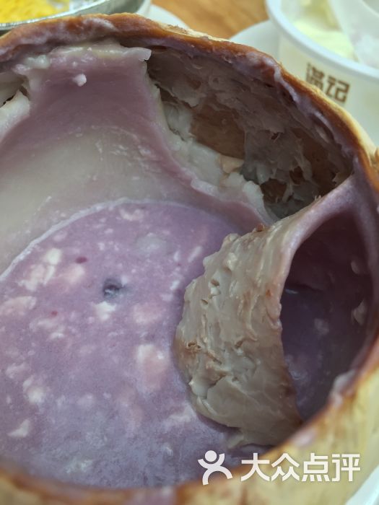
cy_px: 252
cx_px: 190
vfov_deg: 61.7
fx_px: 423
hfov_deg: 48.2
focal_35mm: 29
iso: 50
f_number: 2.2
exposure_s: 1/100
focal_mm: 4.15
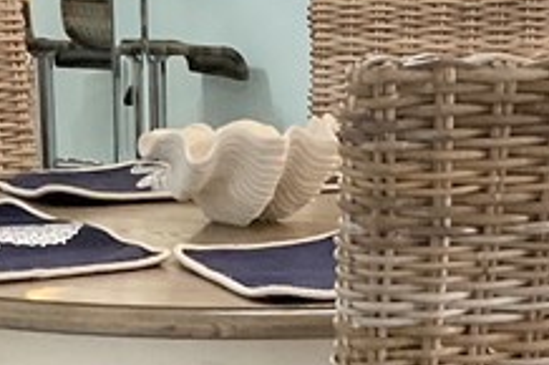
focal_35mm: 142
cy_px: 287
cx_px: 332
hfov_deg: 14.4
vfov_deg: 9.6
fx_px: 2164
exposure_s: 1/60
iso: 200
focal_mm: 3
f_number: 1.8
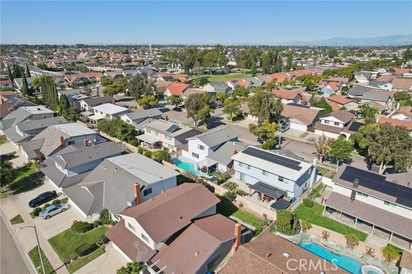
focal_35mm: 22
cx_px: 206
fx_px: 252
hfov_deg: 78.6
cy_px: 137
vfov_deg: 57.2
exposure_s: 1/3000
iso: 130
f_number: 2.8
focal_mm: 8.4
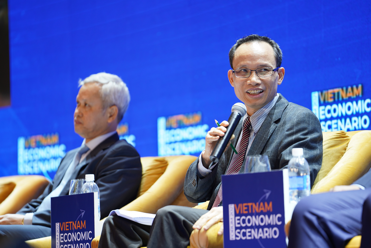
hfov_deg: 10.3
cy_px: 124
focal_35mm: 200
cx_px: 186
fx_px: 2061
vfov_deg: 6.9
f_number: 2.8
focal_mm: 200
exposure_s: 1/50
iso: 160
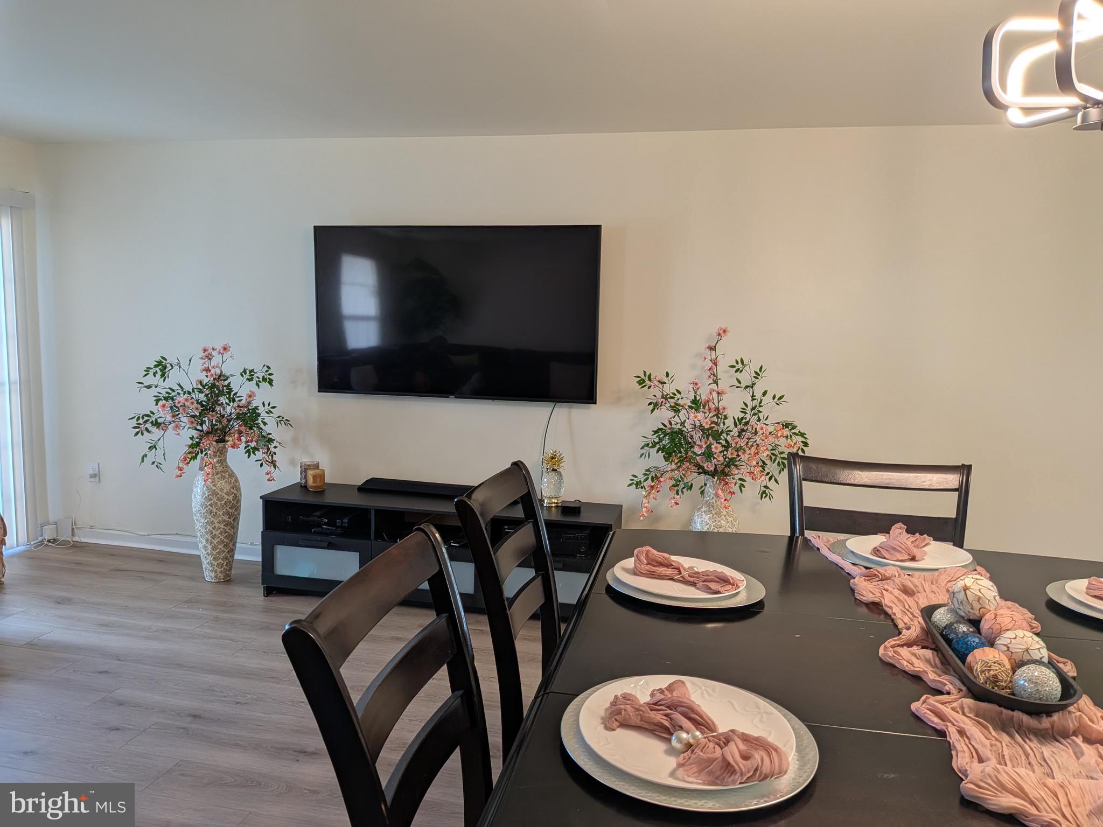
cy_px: 414
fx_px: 765
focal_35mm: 24
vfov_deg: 56.8
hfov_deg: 71.6
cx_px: 552
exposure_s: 1/23.8
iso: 69
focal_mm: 4.53
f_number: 1.7
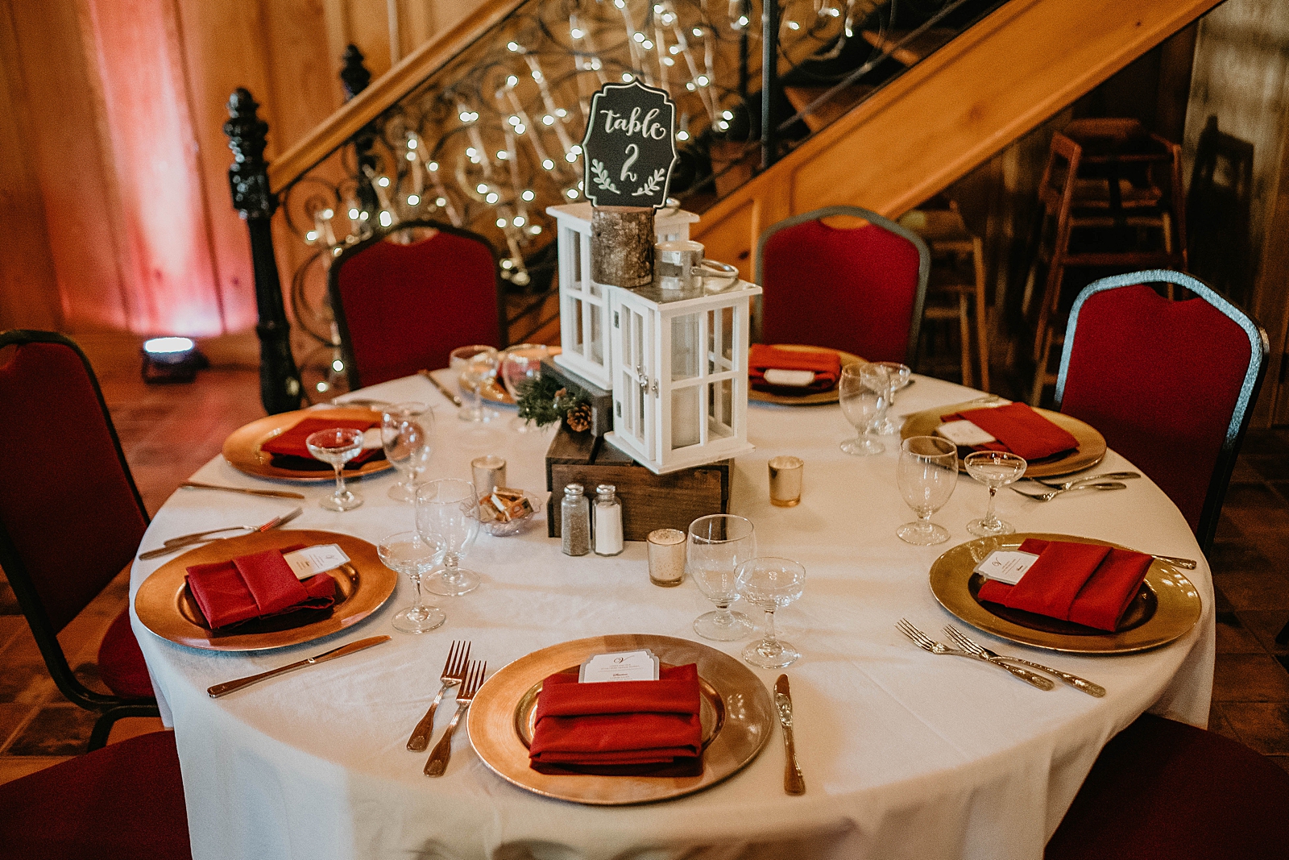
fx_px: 1253
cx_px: 644
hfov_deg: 54.4
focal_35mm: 35
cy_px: 430
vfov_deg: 37.9
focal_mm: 23
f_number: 1.4
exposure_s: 1/125
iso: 1600
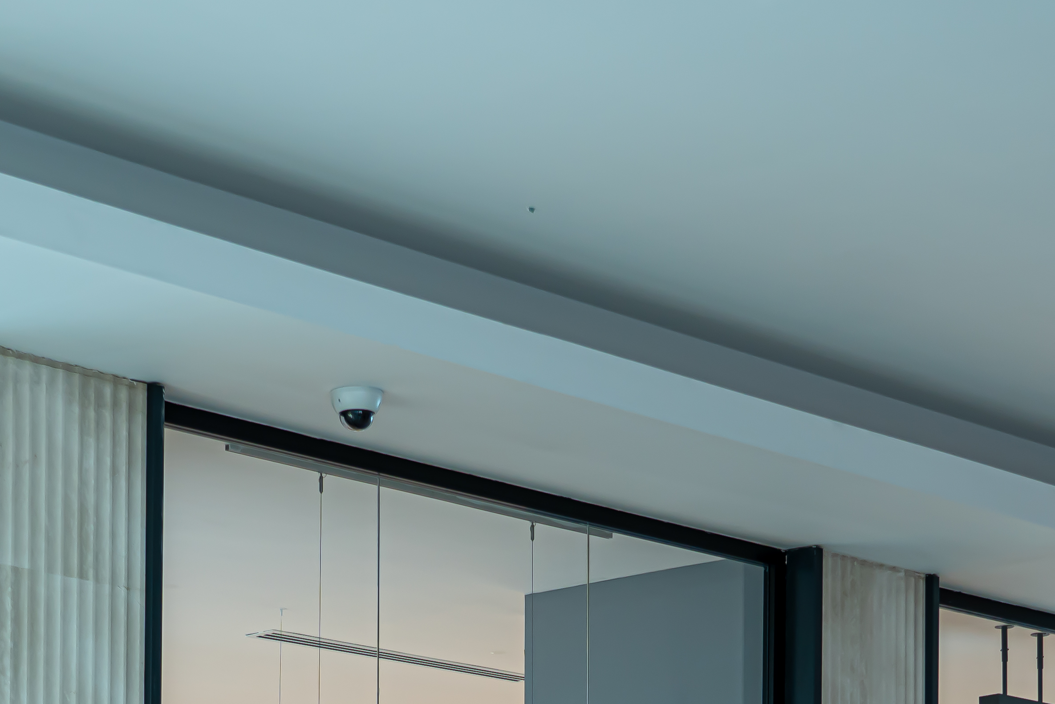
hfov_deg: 19.6
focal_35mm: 104
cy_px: 1127
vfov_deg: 12.4
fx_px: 3048
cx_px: 384
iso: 200
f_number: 4
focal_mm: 31
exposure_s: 1/50
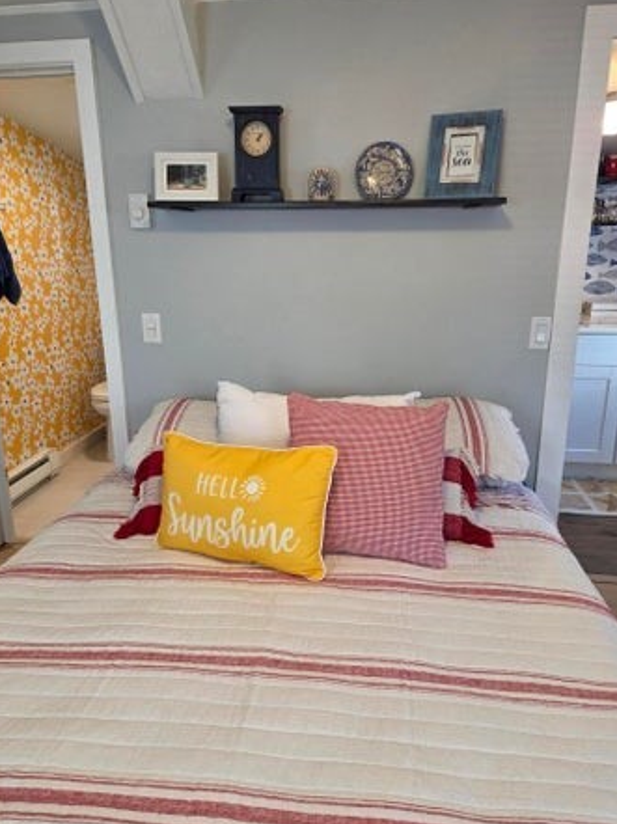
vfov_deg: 69.4
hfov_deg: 54.8
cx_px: 300
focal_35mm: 25
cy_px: 406
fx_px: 595
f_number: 1.8
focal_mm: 5.4
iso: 200
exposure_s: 1/120
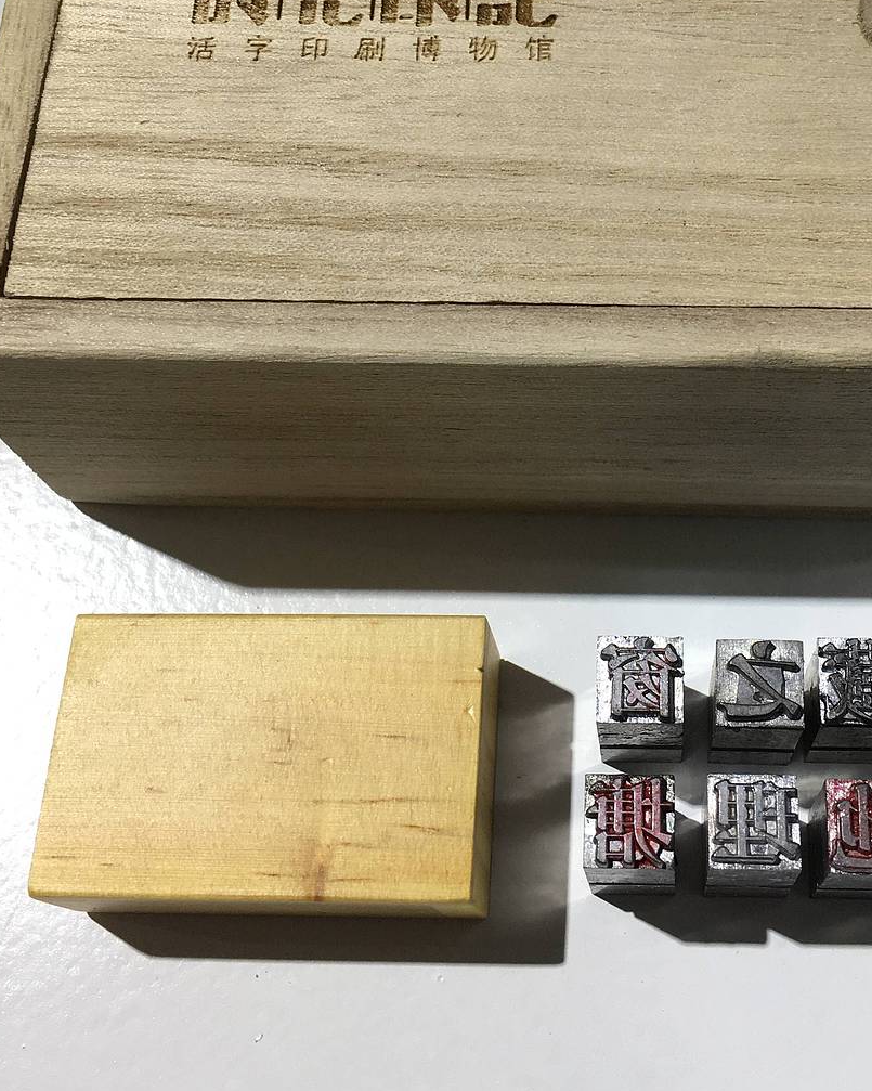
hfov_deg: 31.1
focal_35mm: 48
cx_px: 595
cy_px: 304
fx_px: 1549
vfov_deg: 38.0
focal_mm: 4.15
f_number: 2.2
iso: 32
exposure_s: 1/100
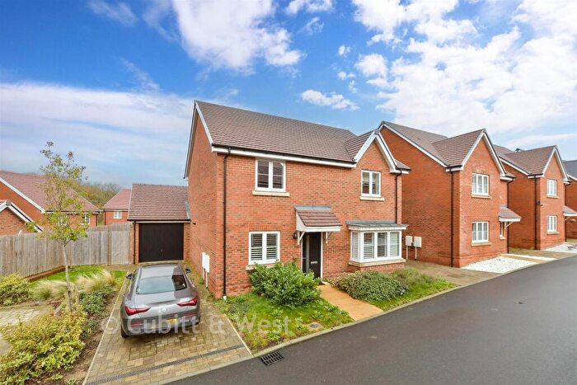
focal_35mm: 15
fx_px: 240
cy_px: 192
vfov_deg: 77.4
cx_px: 288
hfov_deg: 100.4
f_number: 8
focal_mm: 10
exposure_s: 1/125
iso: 160
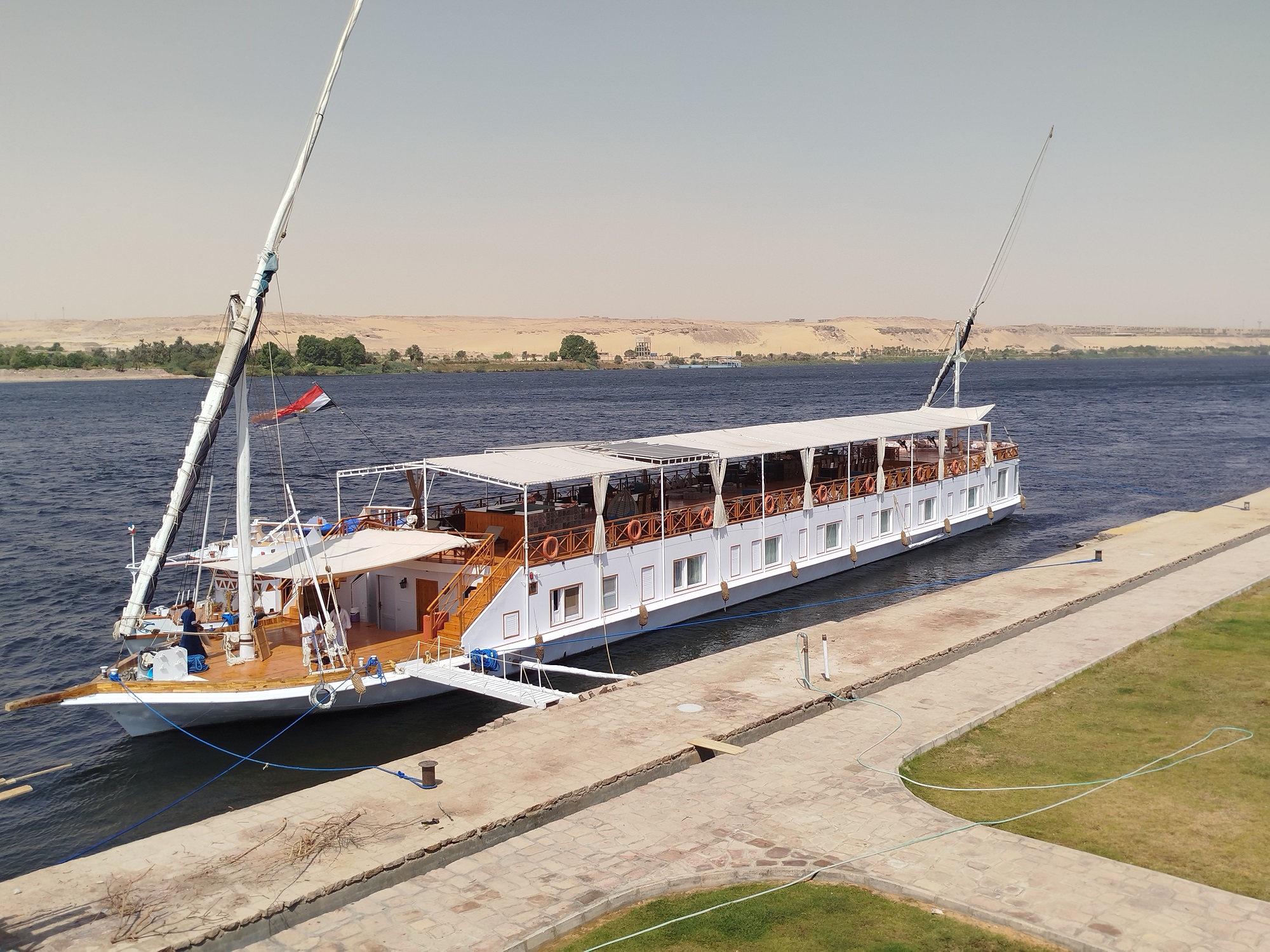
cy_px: 476
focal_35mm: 31
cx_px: 635
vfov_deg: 45.4
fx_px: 1137
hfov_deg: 58.4
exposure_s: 1/1539
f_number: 1.7
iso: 50
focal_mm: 5.31
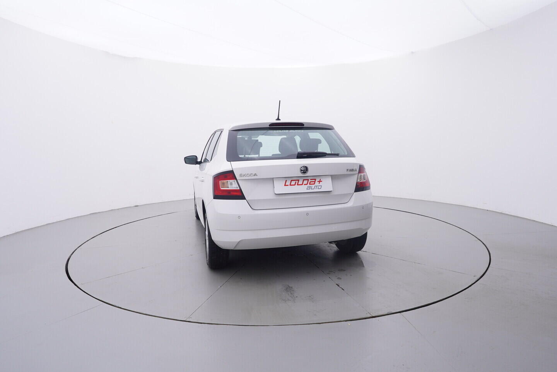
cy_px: 186
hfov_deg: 77.3
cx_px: 278
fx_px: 348
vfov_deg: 56.2
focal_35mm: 22
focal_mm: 15
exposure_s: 1/80
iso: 200
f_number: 5
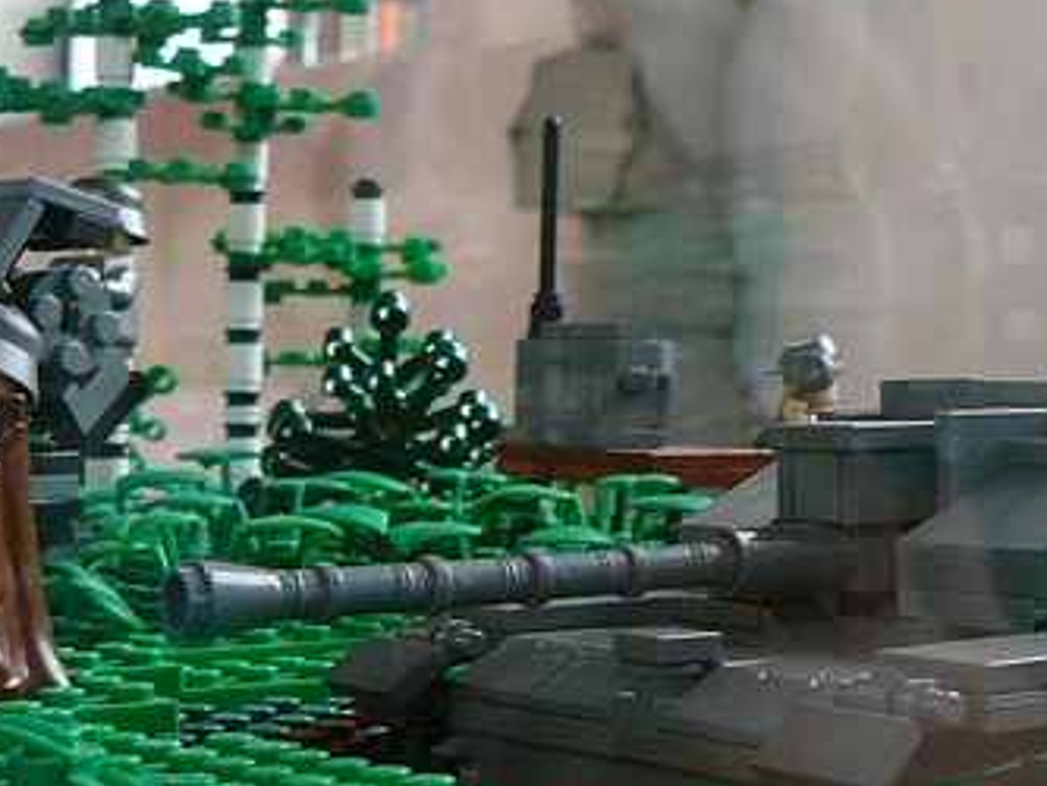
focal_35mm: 84
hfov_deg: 22.4
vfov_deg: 17.6
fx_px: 2542
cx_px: 1034
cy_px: 302
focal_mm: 5.2
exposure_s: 1/8
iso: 200
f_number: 2.8
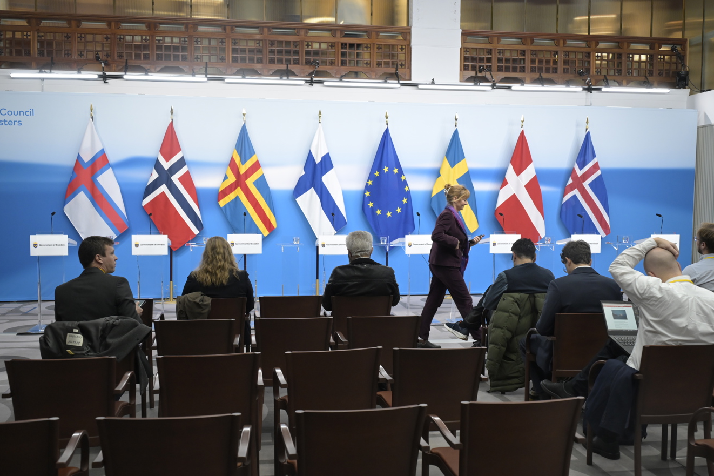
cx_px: 365
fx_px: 714
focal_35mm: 36
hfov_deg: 53.1
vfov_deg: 36.9
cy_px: 238
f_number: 4.5
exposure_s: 1/250
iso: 2500
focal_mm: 35
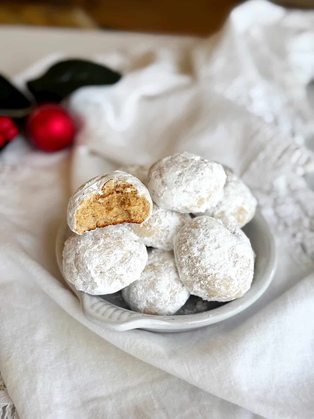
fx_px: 581
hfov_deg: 30.3
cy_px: 210
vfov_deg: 39.7
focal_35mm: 48
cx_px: 157
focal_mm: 6.8
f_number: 1.8
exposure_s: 1/299
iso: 64
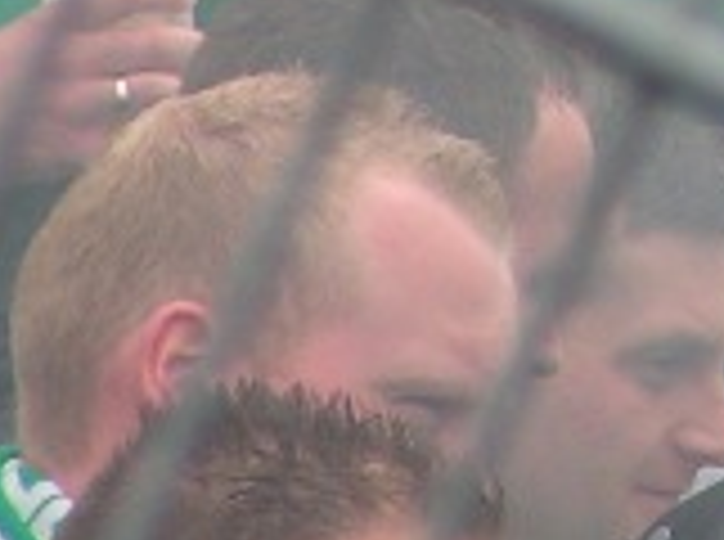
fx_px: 36896
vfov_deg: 0.8
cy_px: -796
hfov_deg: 1.1
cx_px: 1075
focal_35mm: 1768
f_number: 4.5
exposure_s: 1/400
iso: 50
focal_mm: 54.2
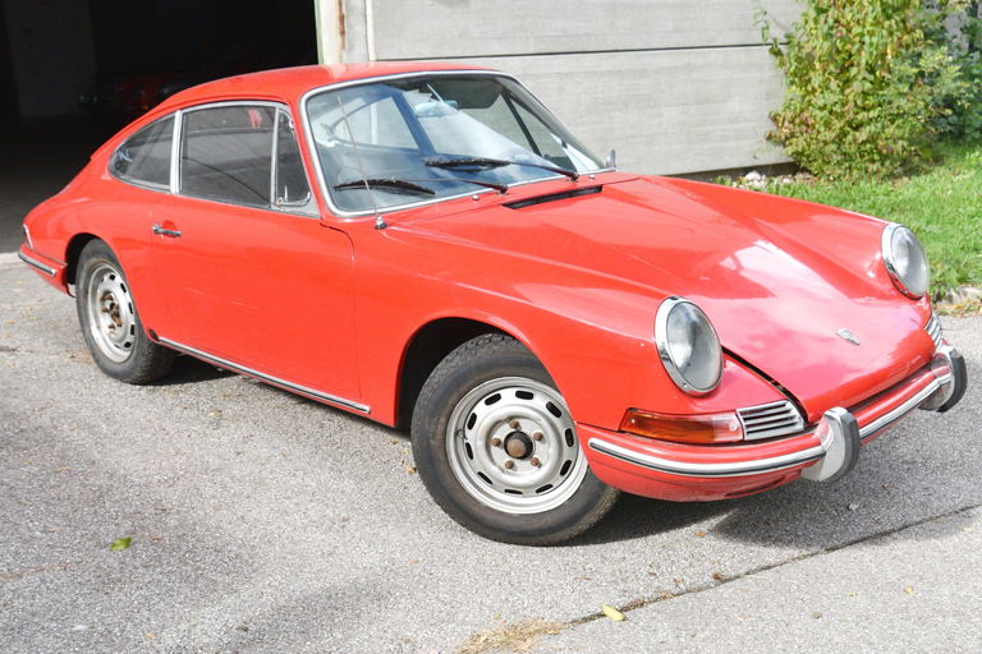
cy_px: 327
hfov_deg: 60.3
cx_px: 491
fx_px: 846
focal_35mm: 31
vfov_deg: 42.3
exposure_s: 1/2000
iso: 2000
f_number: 6.3
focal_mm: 31
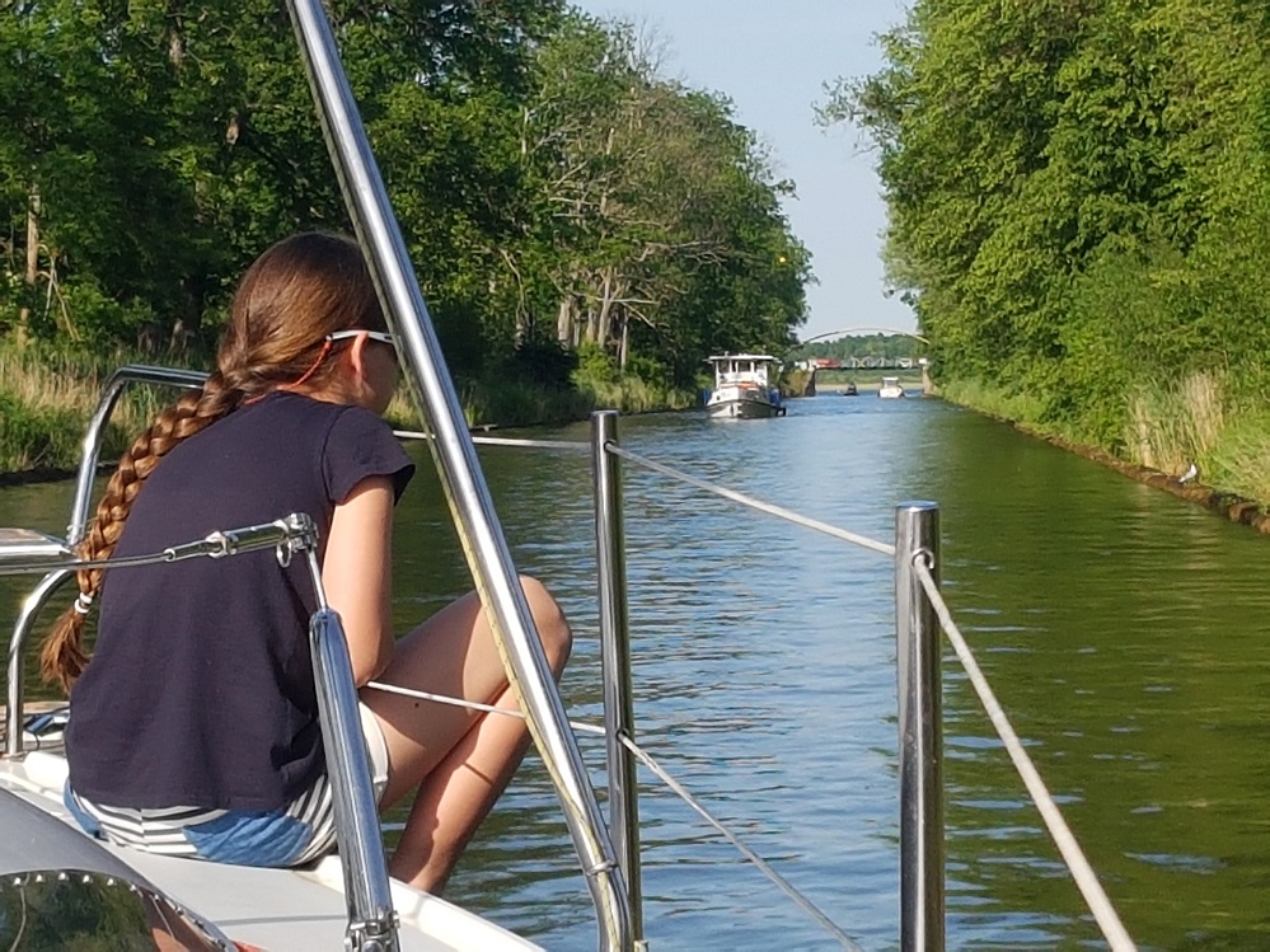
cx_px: 635
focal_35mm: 26
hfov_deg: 67.3
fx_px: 954
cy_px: 476
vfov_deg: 53.1
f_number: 1.7
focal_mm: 4.2
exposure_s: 1/1724
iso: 50
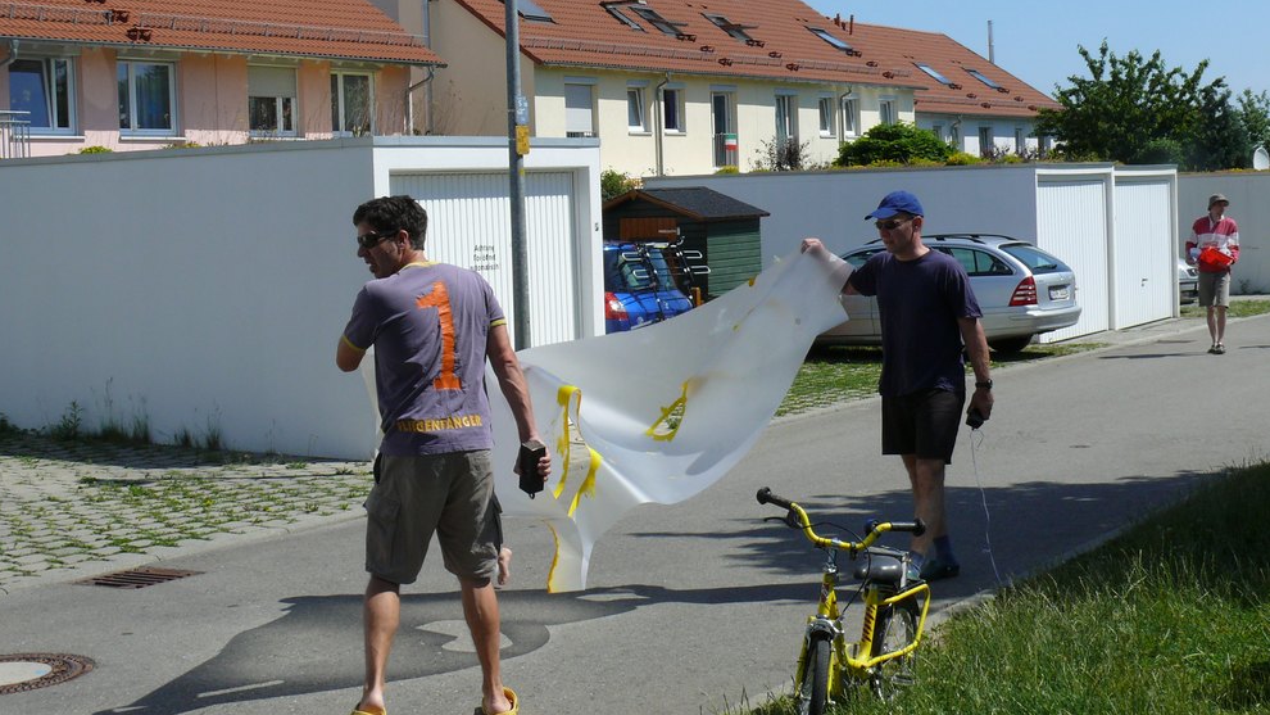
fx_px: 1852
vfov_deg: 21.8
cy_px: 273
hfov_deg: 37.8
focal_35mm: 55
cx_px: 631
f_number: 7.1
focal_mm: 9.6
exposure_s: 1/400
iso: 100
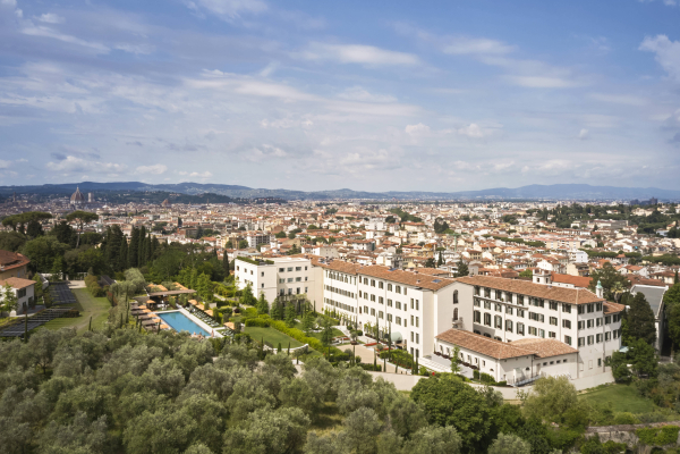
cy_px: 227
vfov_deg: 46.4
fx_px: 529
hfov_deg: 65.5
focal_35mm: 28
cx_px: 340
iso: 100
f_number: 11
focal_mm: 10.26
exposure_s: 1/200
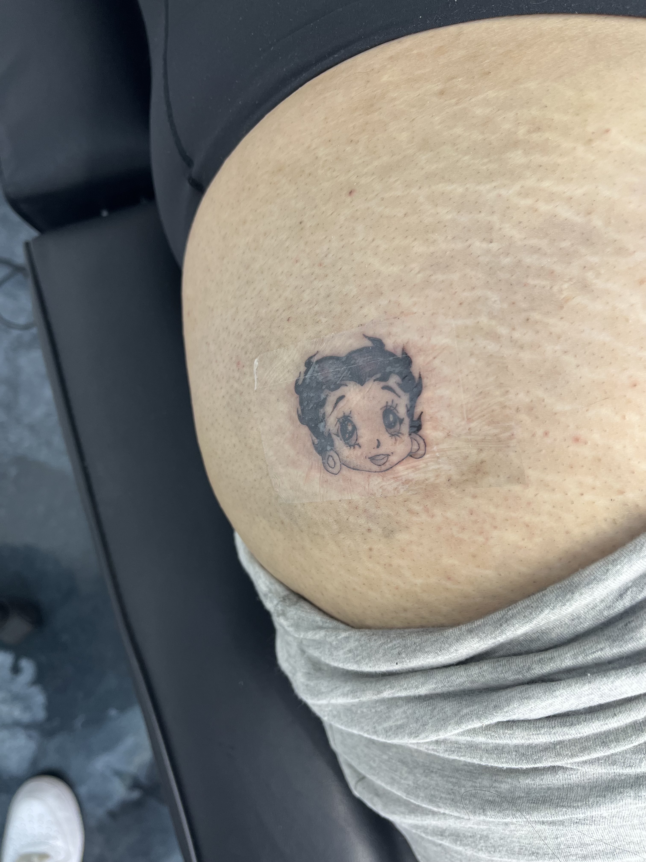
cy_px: 431
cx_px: 323
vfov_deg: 67.3
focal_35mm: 26
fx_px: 647
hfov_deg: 53.1
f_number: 1.6
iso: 125
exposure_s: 1/44
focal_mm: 5.1
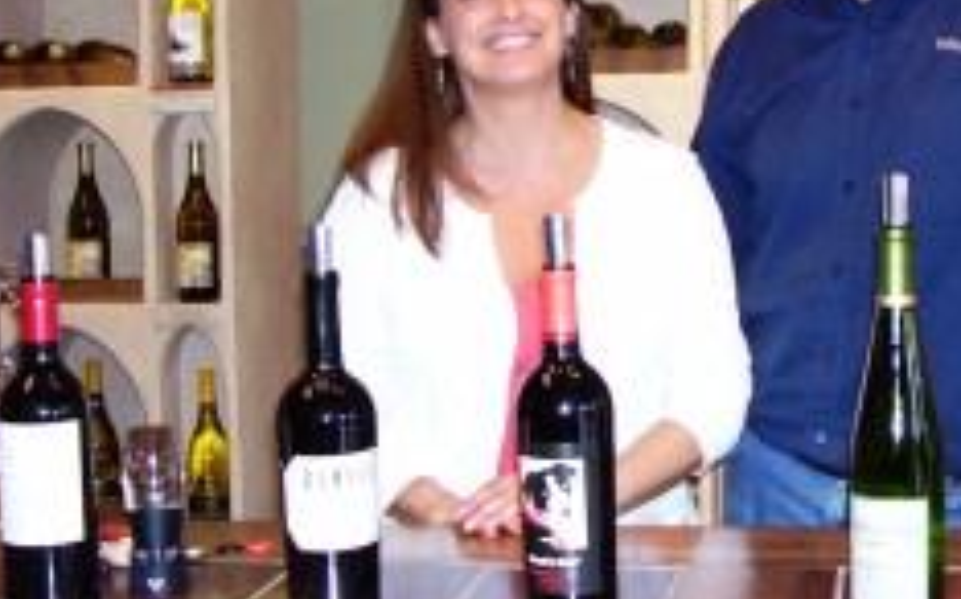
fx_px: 1806
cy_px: 115
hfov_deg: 29.3
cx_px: 739
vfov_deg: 18.7
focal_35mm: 69
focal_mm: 5.6
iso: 125
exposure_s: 1/60
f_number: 2.7
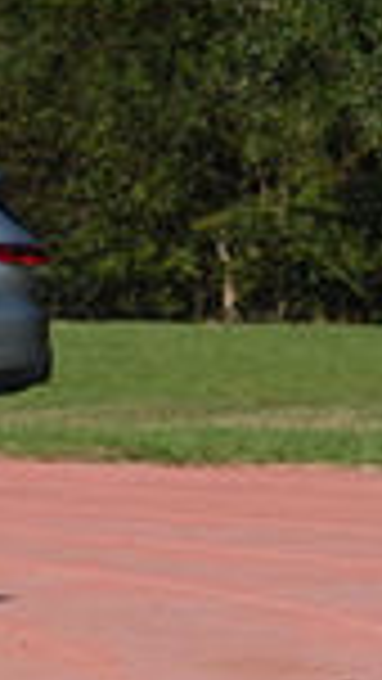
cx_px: -391
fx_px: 11338
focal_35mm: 630
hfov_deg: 1.9
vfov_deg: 3.4
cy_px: 335
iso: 4000
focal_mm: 165
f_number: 13
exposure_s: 1/8000
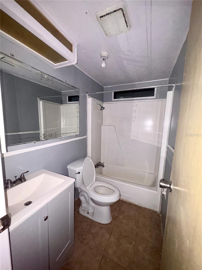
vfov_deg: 102.1
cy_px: 135
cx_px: 101
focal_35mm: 14
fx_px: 109
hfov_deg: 85.7
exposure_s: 1/25
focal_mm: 2.22
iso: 160
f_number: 2.2
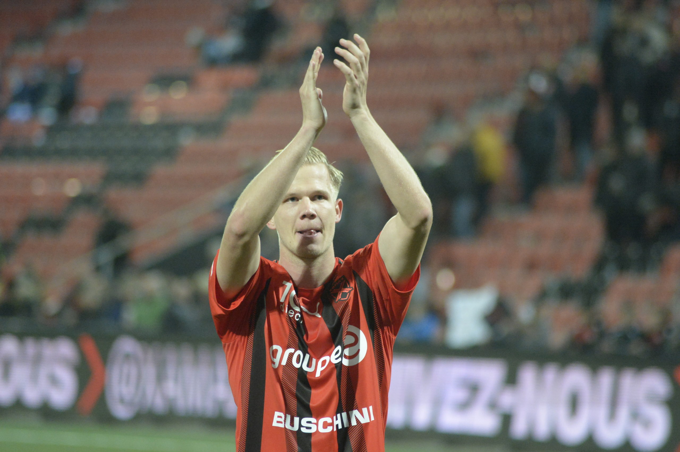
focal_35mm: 300
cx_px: 340
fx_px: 5660
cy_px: 226
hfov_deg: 6.9
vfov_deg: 4.6
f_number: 5.6
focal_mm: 300
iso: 11400
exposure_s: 1/640
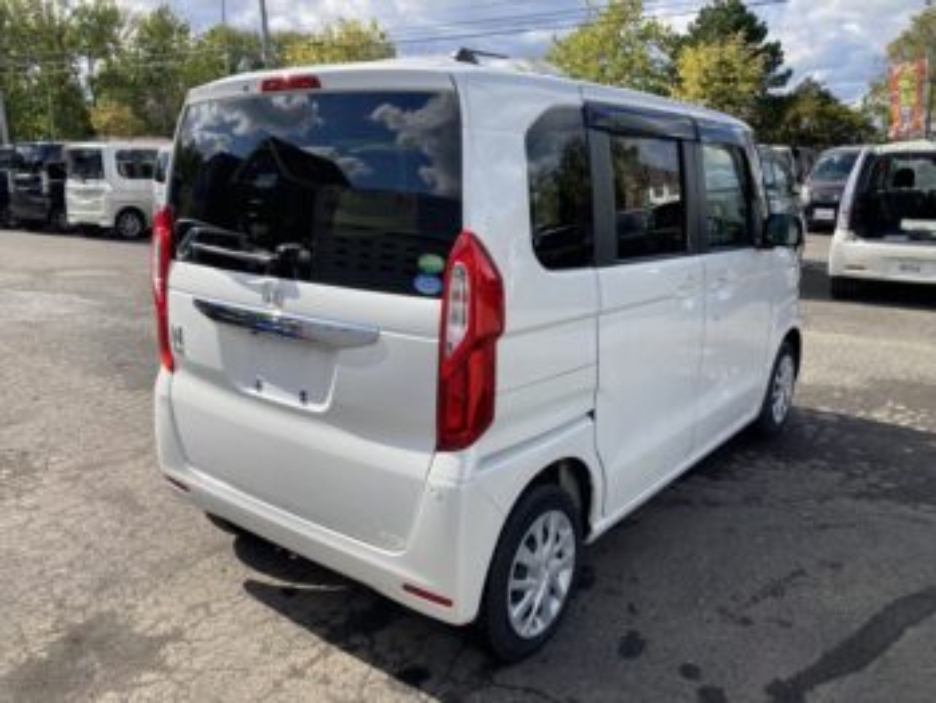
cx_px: 468
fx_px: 758
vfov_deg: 49.8
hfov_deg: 63.4
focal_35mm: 28
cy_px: 352
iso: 20
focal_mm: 3.99
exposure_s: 1/1453
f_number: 1.8
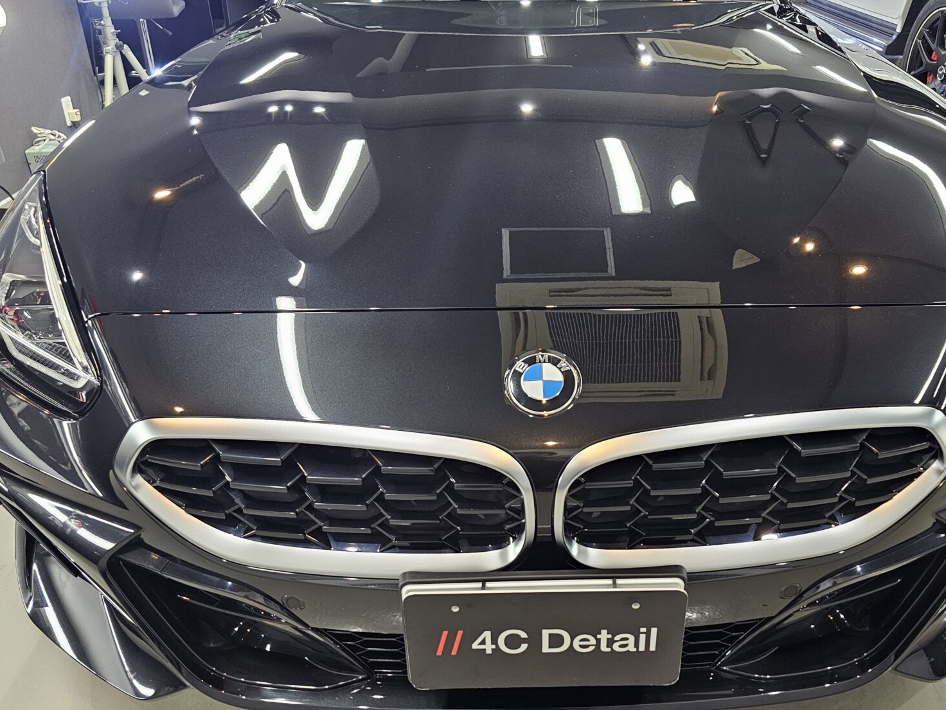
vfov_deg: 46.6
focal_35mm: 30
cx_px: 546
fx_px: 820
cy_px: 299
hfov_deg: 59.7
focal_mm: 6.3
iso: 320
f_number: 1.7
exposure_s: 1/100
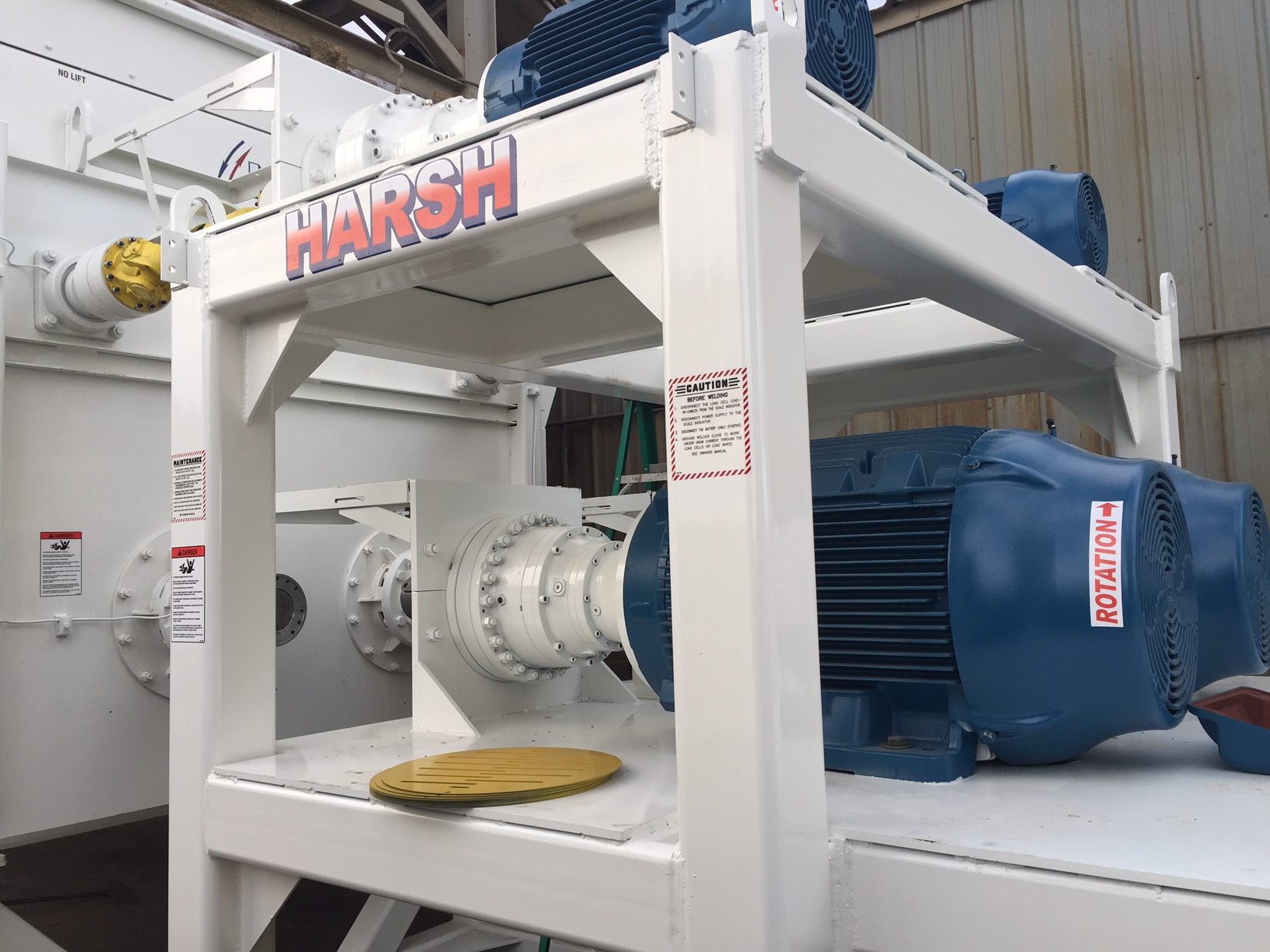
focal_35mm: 29
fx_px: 1064
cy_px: 476
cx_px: 635
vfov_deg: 48.2
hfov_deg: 61.7
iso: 32
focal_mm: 4.15
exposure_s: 1/120
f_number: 2.2
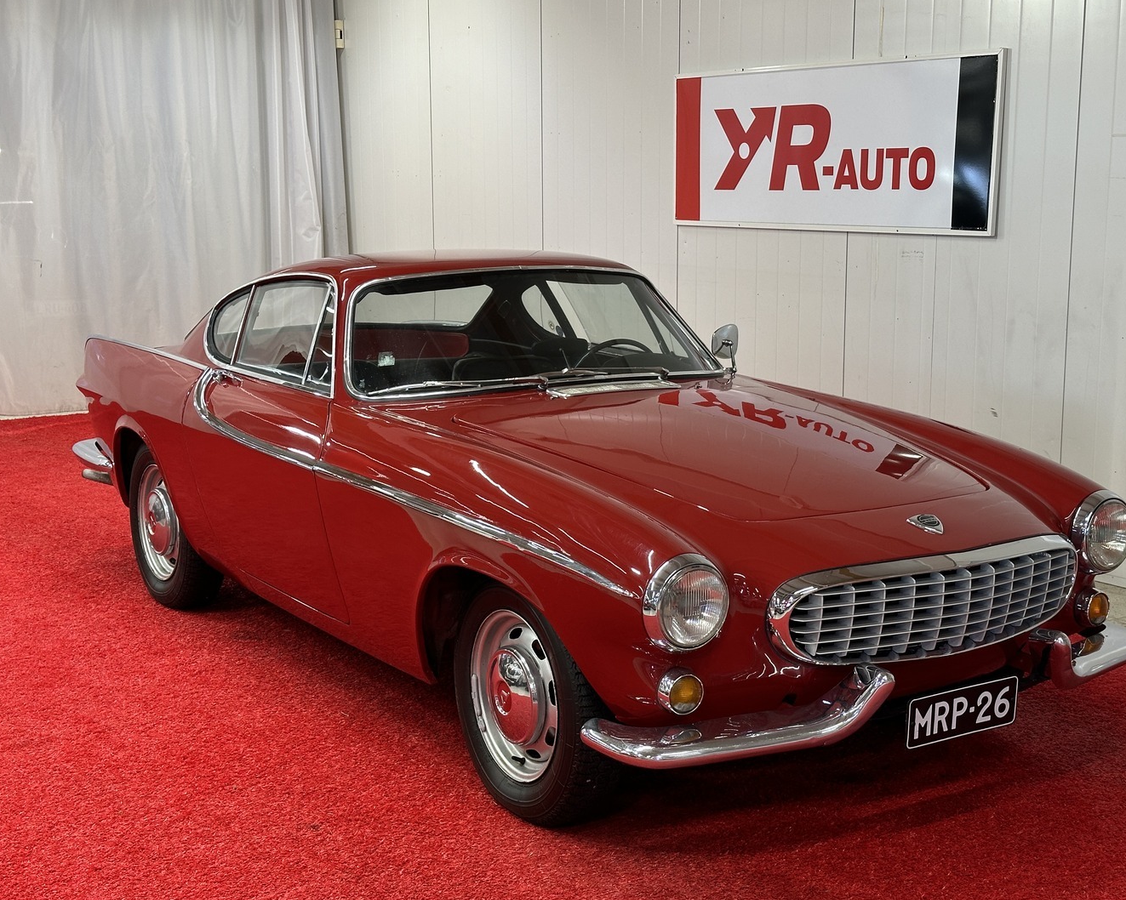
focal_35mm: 51
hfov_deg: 36.6
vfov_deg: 29.7
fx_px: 1699
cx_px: 605
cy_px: 451
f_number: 1.78
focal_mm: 6.86
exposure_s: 1/50
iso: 50
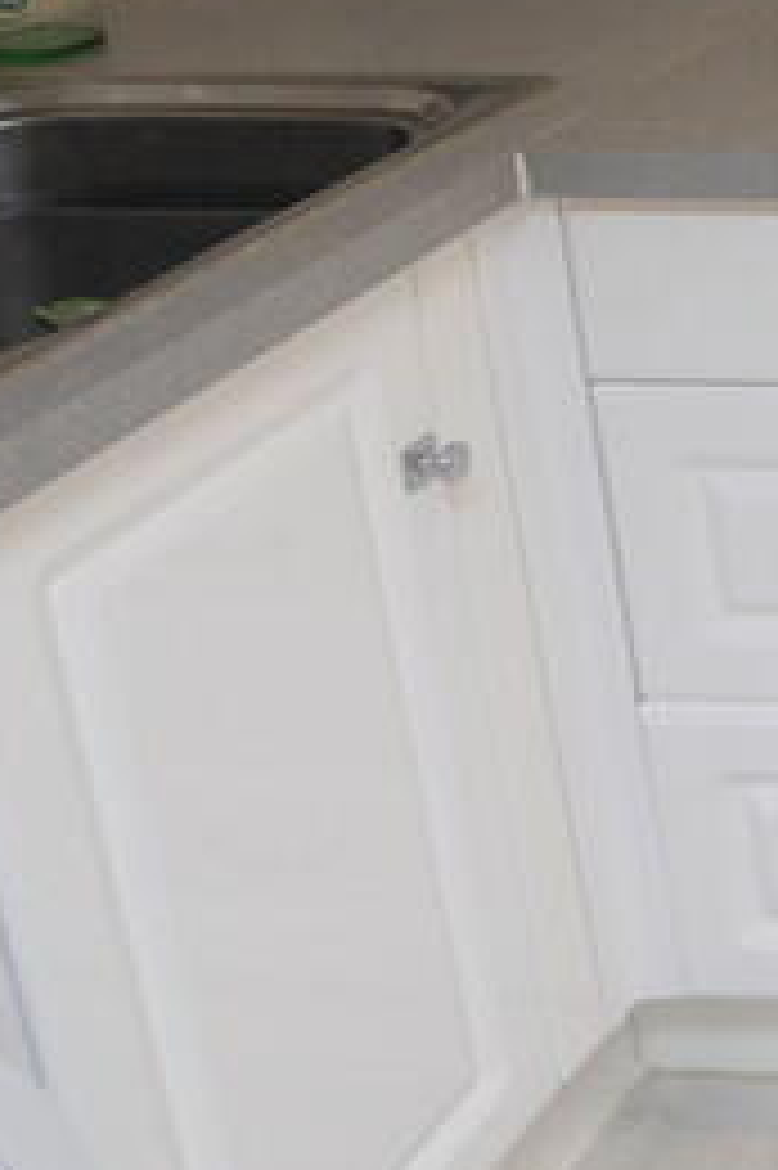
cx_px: 1893
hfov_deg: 14.0
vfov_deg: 27.9
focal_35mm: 65
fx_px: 2109
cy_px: -158
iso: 800
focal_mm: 11
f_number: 4
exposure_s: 1/60
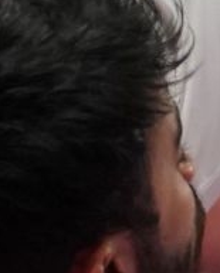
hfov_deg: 0.5
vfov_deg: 0.7
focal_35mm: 2943
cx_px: 592
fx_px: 23896
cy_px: 468
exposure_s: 1/1000
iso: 2500
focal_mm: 225
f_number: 4
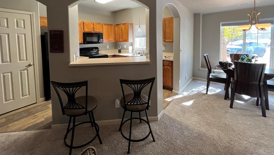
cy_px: 46
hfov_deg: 103.0
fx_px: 109
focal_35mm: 15
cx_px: 134
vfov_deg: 67.7
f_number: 1.8
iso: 250
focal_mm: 1.57
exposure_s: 1/120
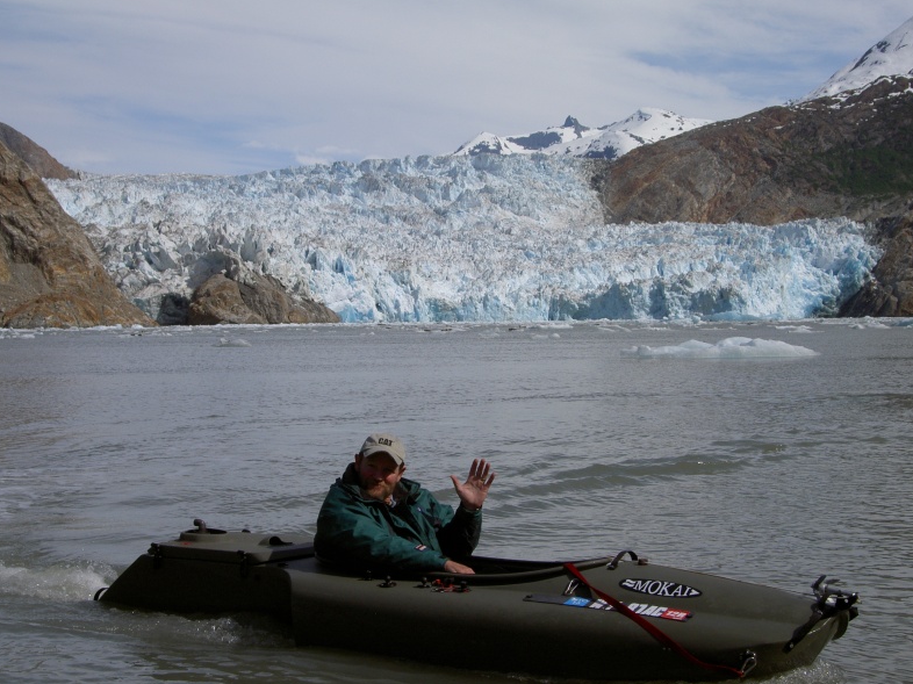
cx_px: 456
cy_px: 340
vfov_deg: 26.1
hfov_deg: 34.4
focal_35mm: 56
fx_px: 1477
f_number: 5.5
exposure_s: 1/1000
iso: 50
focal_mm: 11.3
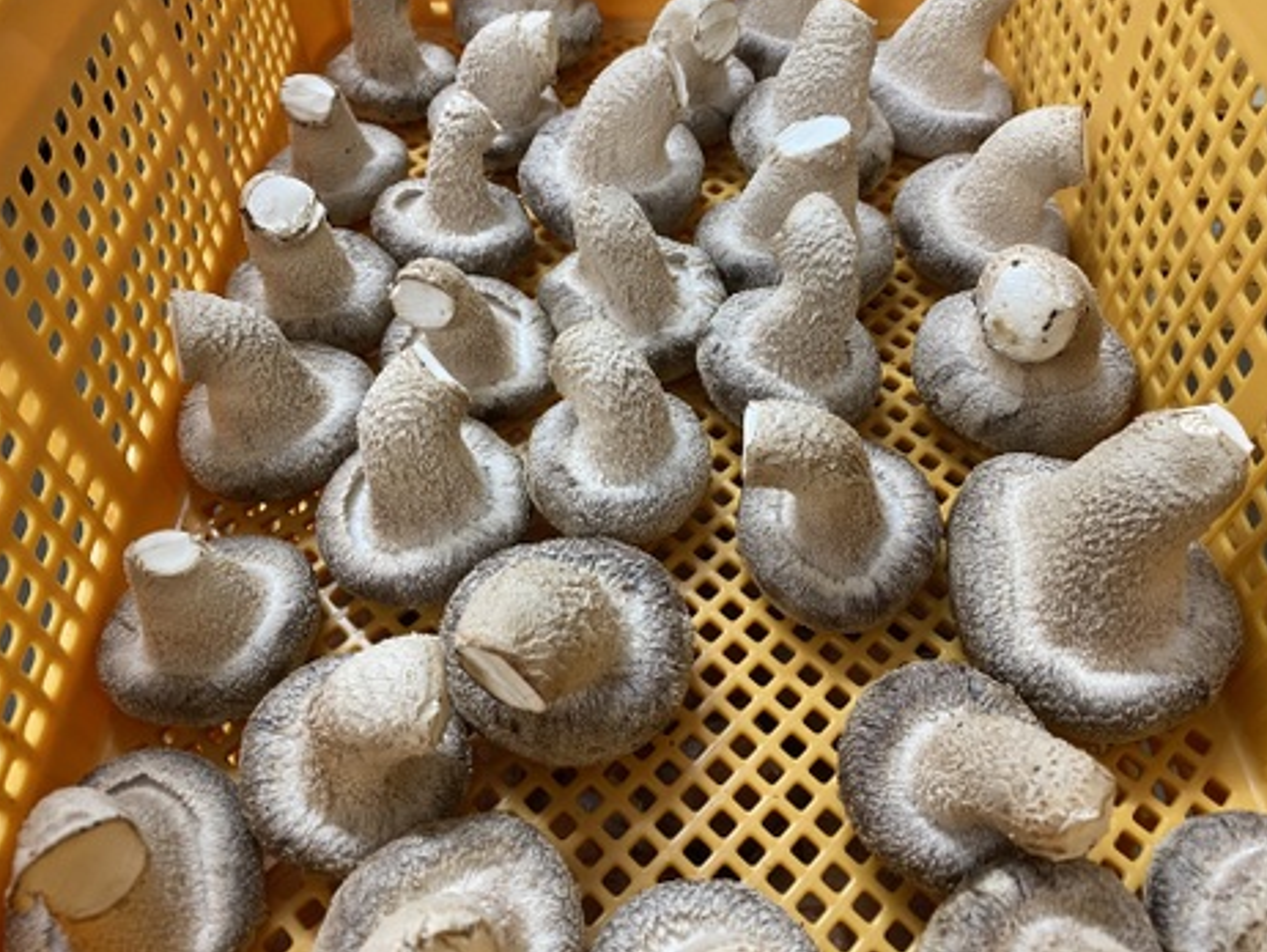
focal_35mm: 27
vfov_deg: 51.4
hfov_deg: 65.3
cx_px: 642
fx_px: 989
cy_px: 461
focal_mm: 4.25
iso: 200
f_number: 1.8
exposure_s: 1/60
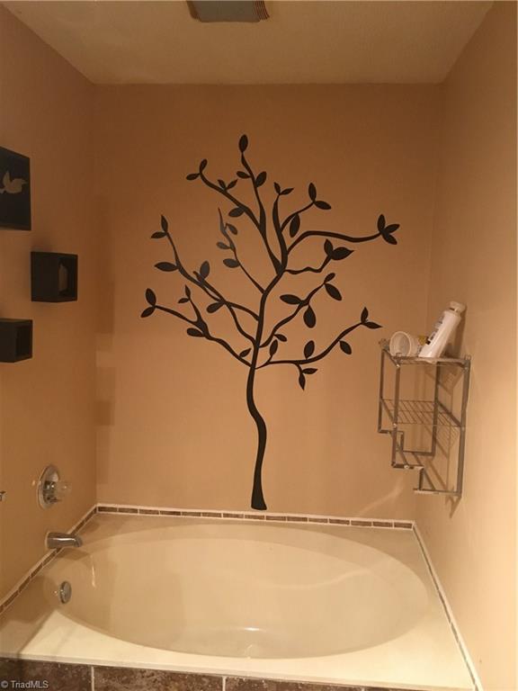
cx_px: 259
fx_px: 579
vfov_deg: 61.7
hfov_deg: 48.2
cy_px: 346
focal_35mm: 29
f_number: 2.2
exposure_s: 1/30
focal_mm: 4.15
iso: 200
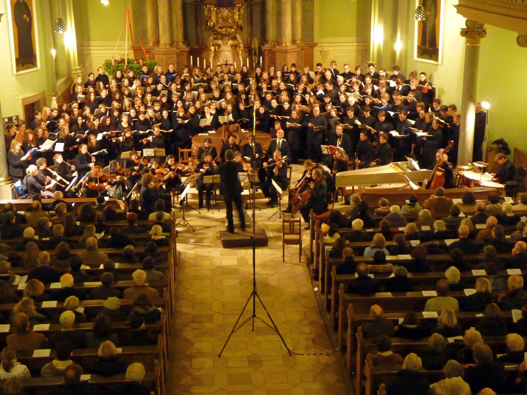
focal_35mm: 55
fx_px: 837
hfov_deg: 34.9
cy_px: 198
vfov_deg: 26.6
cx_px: 264
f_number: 3.2
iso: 800
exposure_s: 1/8
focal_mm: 9.9
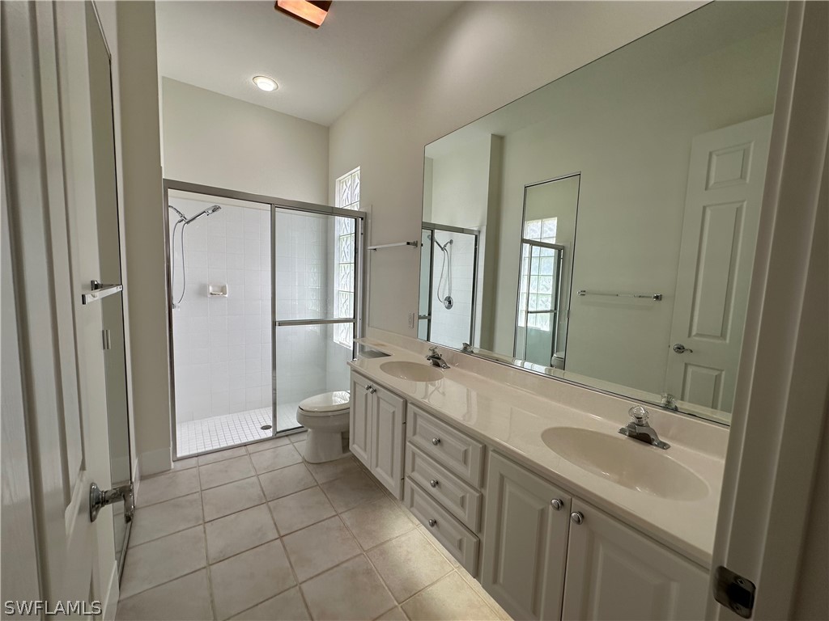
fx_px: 335
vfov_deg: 85.7
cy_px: 310
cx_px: 414
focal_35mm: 14
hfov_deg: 102.1
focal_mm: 2.22
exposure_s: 1/196
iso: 40
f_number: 2.2
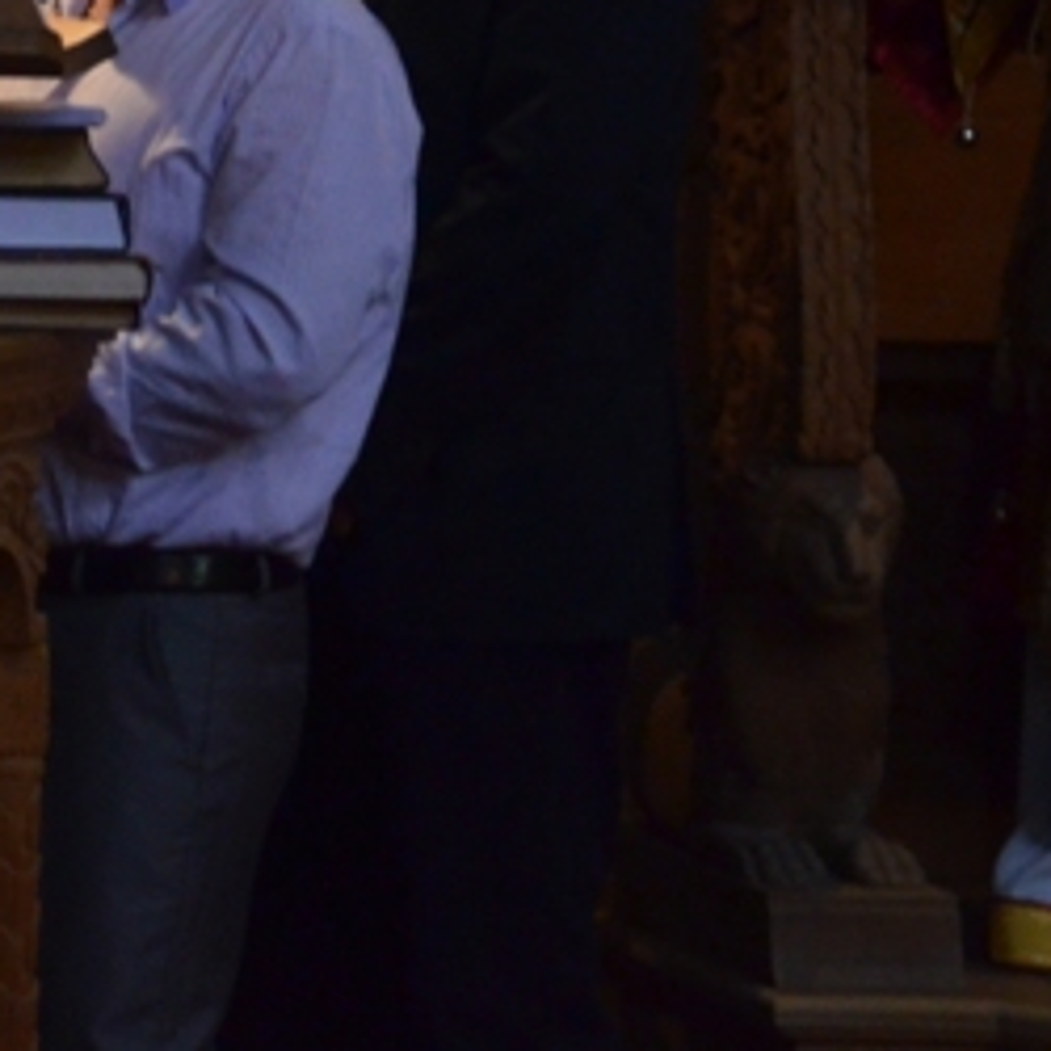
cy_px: -164
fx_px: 8725
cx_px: -677
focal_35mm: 254
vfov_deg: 6.9
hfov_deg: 6.8
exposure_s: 1/50
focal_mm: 52
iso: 2000
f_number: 5
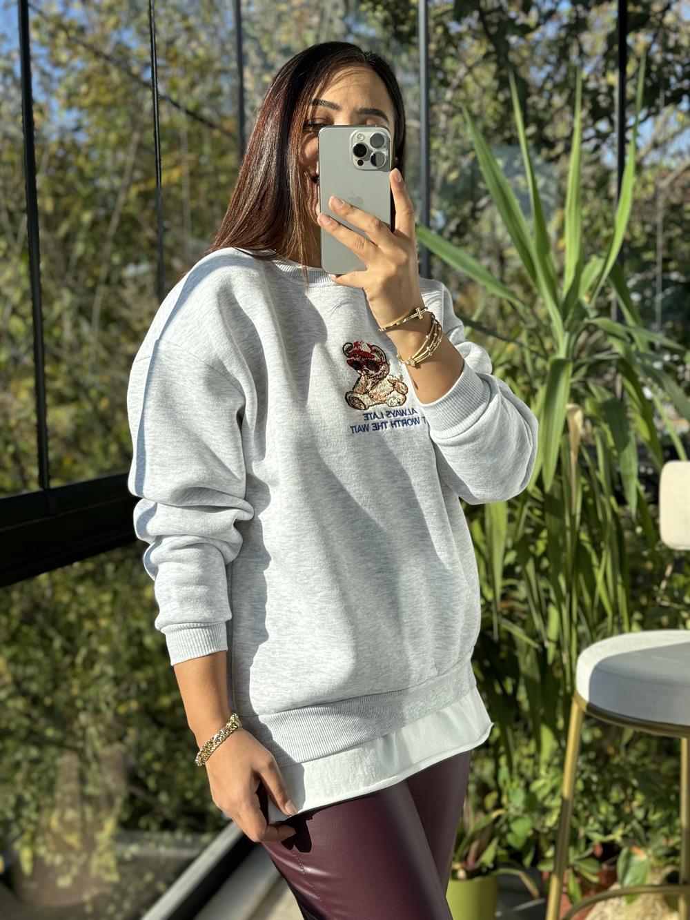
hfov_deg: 30.3
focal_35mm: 48
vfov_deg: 39.7
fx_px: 1276
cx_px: 345
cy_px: 460
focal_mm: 6.76
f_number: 1.78
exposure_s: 1/995
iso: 64
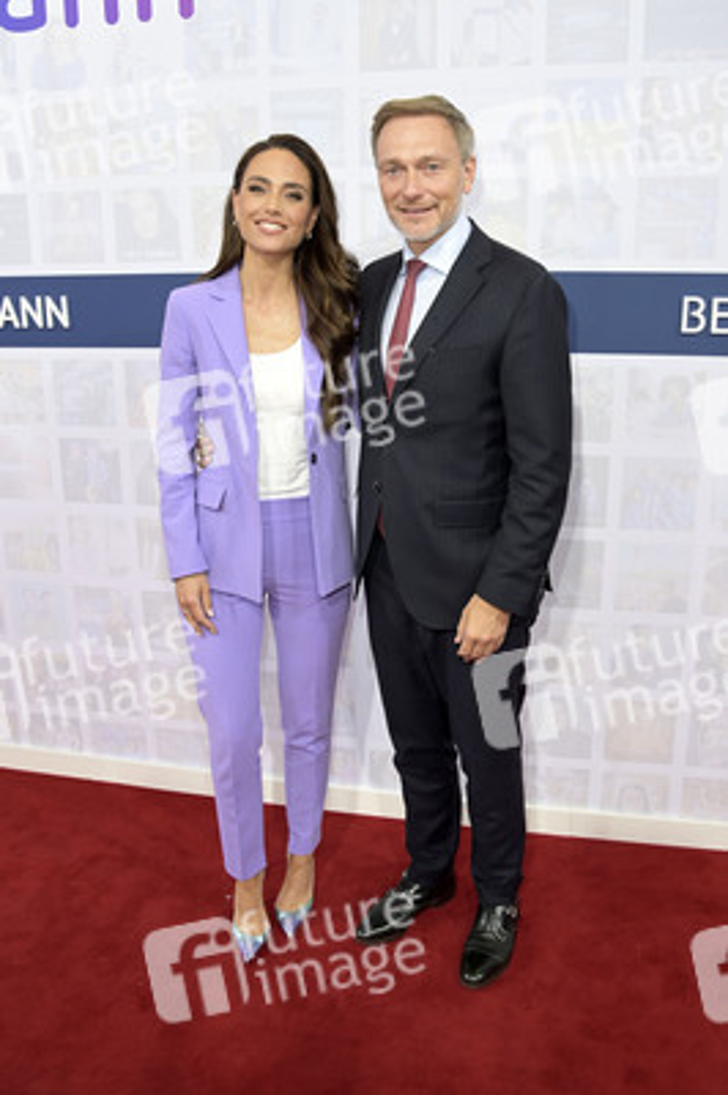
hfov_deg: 53.1
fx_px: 729
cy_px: 548
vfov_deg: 73.8
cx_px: 364
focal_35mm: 24
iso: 800
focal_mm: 24
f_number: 5.6
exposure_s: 1/160
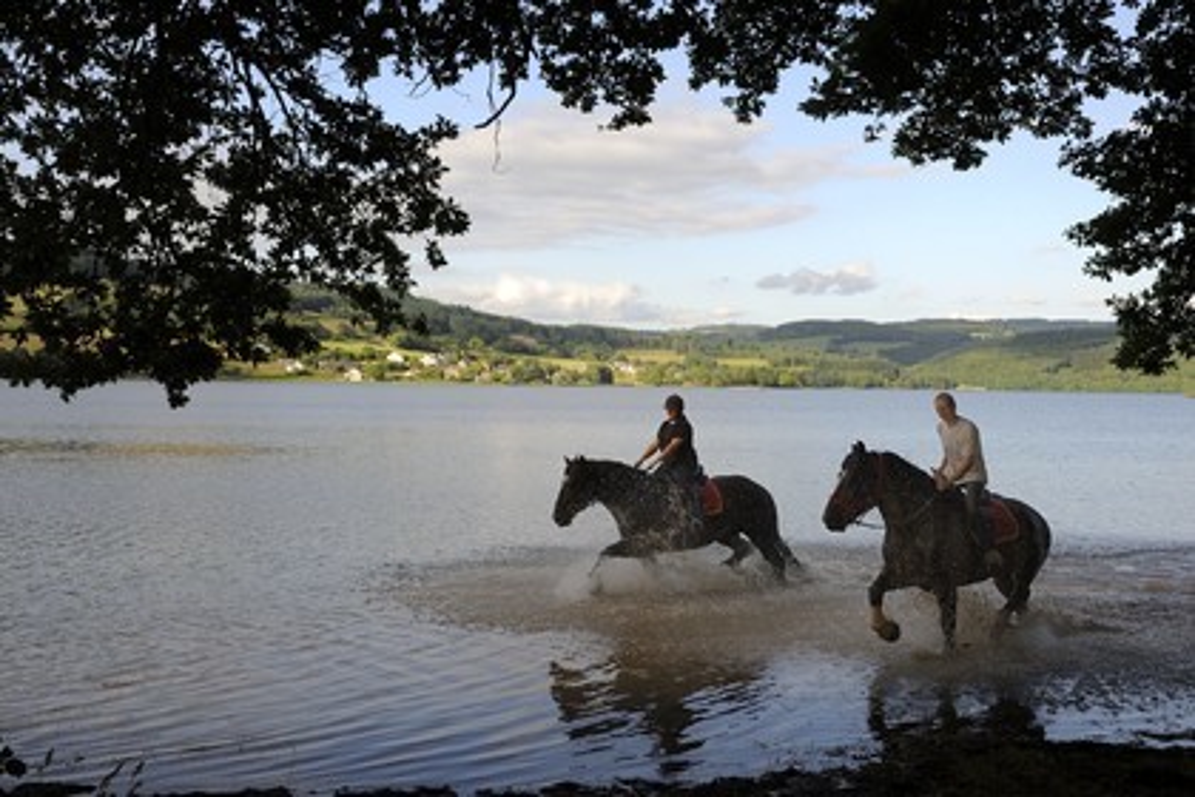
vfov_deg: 31.9
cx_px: 598
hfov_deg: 46.4
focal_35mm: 42
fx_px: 1394
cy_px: 398
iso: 400
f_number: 11
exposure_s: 1/320
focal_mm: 42
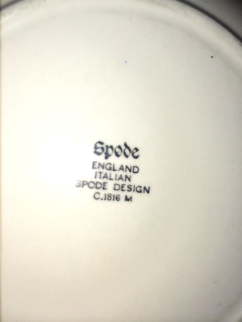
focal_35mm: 30
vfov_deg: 60.0
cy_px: 161
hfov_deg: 46.8
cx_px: 121
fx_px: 280
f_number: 2.2
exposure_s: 1/1026
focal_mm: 4.12
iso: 32
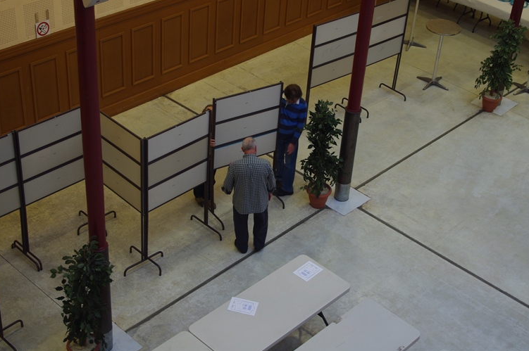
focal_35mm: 56
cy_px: 155
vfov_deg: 24.1
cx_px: 284
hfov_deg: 35.7
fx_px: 822
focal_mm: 32.5
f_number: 4
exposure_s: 1/30
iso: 200
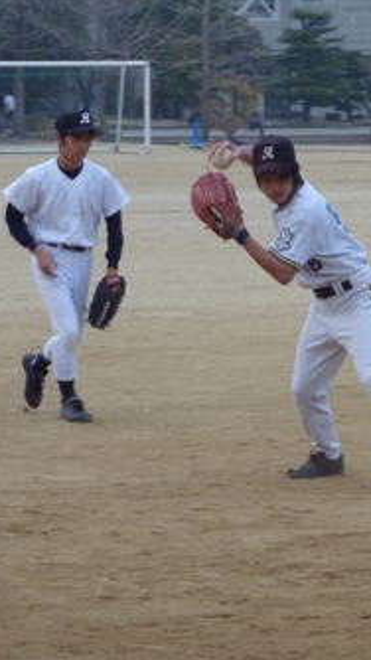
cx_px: 341
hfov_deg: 5.2
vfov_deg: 9.2
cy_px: 330
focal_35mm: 234
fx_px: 4090
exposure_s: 1/100
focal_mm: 18.2
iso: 250
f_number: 4.4
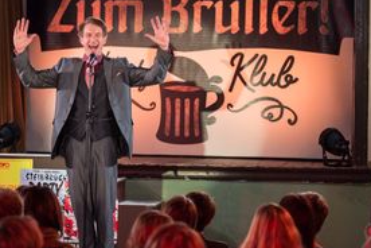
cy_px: 154
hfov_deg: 15.6
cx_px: 32
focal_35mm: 130
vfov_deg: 10.5
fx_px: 1340
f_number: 2.8
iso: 1000
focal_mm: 70
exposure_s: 1/125
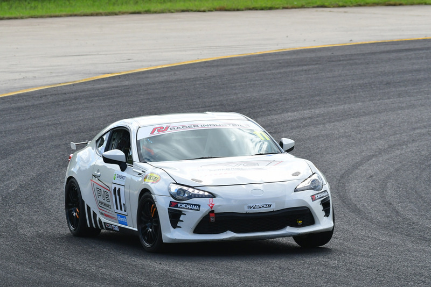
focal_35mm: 510
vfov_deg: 2.7
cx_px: 216
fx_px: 6108
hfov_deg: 4.0
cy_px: 144
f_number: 10
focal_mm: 340
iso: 800
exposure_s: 1/640
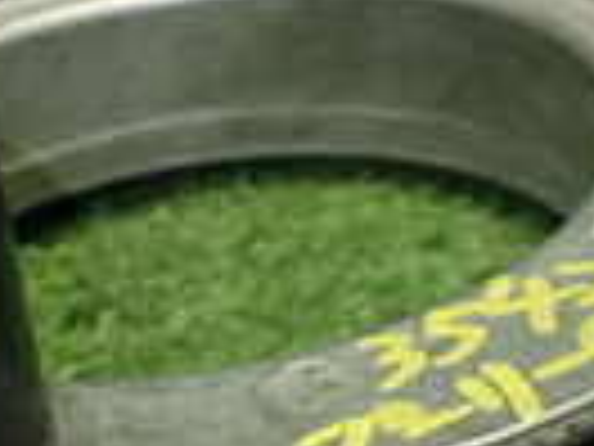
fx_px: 2334
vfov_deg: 10.8
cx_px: 130
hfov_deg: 14.4
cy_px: 428
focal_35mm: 136
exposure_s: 1/125
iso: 500
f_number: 2.3
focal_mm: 5.4
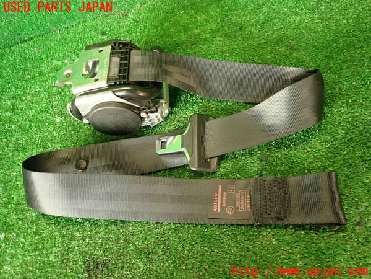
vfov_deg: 54.9
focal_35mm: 25
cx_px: 186
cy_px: 140
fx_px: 268
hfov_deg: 69.4
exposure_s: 1/30
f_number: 2
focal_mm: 4.5
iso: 200
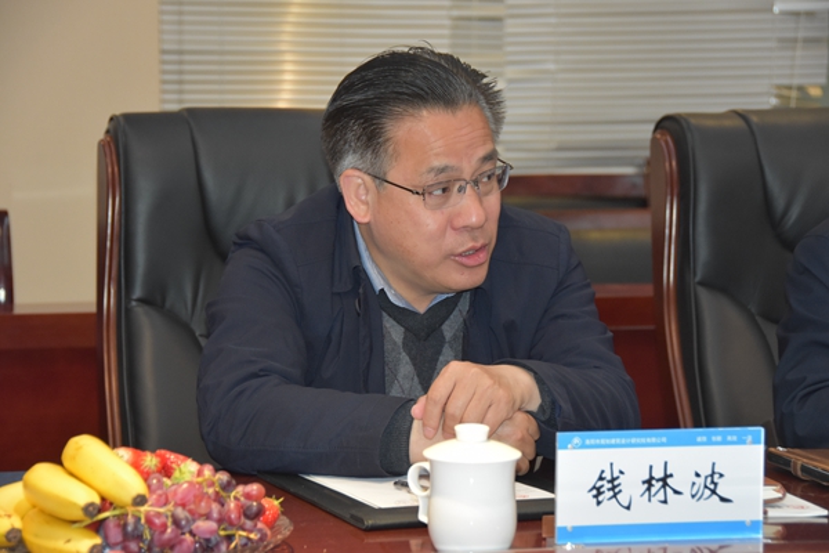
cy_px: 276
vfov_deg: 12.2
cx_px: 414
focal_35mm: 112
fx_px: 2590
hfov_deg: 18.2
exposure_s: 1/60
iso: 1600
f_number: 5
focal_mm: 75
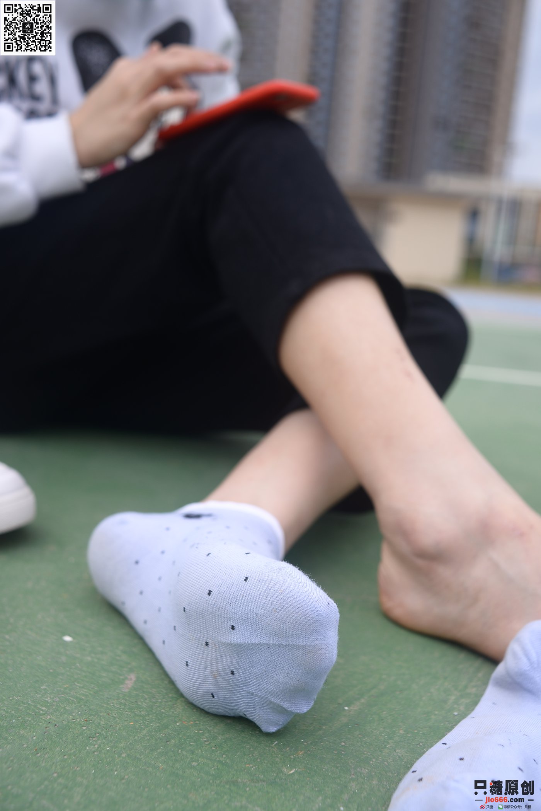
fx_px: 788
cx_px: 270
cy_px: 406
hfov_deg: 37.9
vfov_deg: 54.4
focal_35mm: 35
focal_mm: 35
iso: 125
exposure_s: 1/400
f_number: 5.6
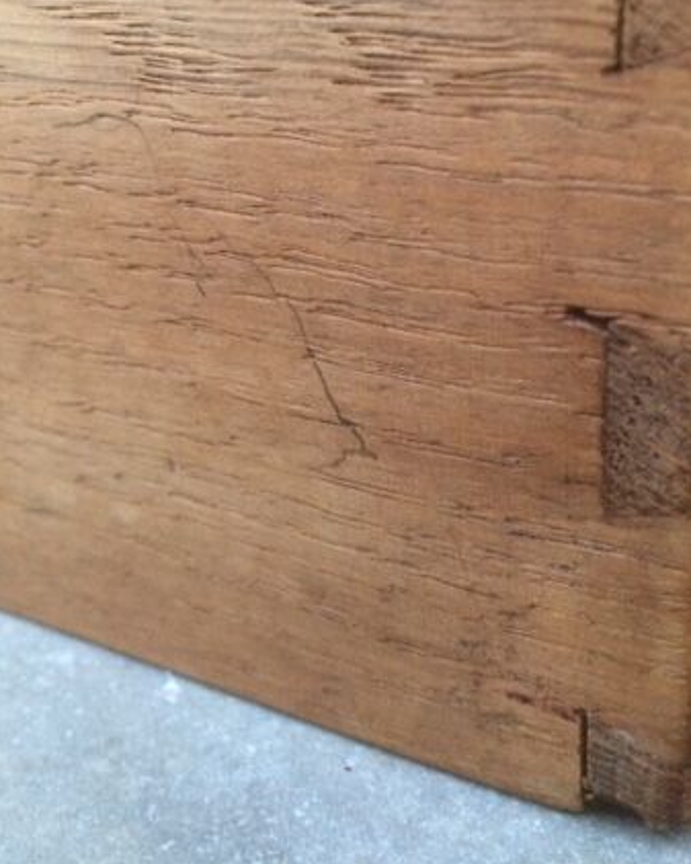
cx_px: 322
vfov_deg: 42.8
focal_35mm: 43
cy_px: 378
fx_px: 1099
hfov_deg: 34.9
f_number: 2.2
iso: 320
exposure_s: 1/33
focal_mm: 4.15
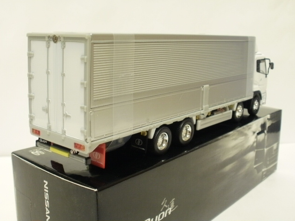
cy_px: 110
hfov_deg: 42.9
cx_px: 148
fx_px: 375
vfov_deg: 32.9
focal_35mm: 44
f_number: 4
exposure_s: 1/5
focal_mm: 7.7
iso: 125
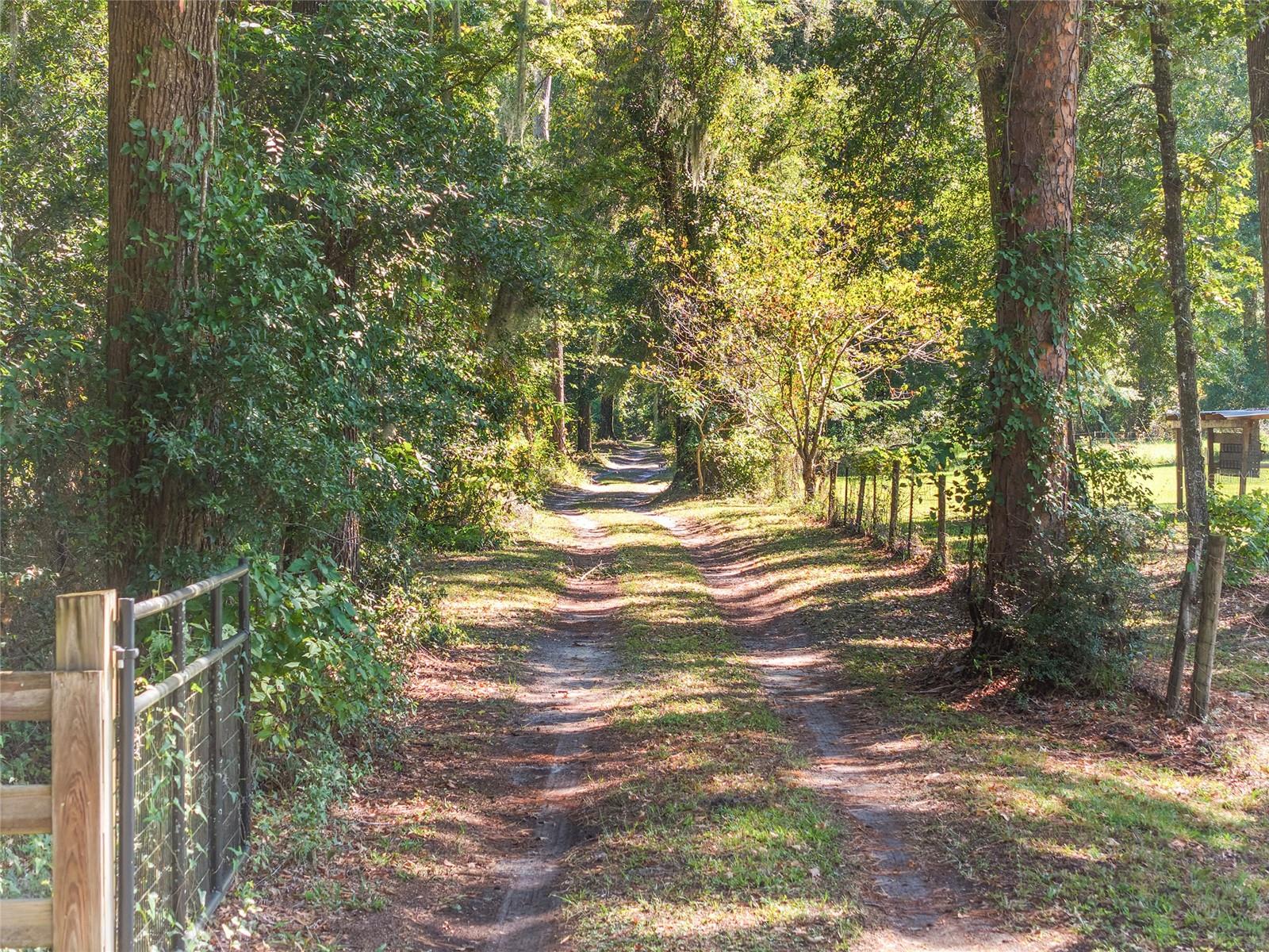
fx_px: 2566
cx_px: 634
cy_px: 476
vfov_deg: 21.0
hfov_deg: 27.8
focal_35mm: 70
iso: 100
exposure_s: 1/120
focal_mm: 19.35
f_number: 2.8
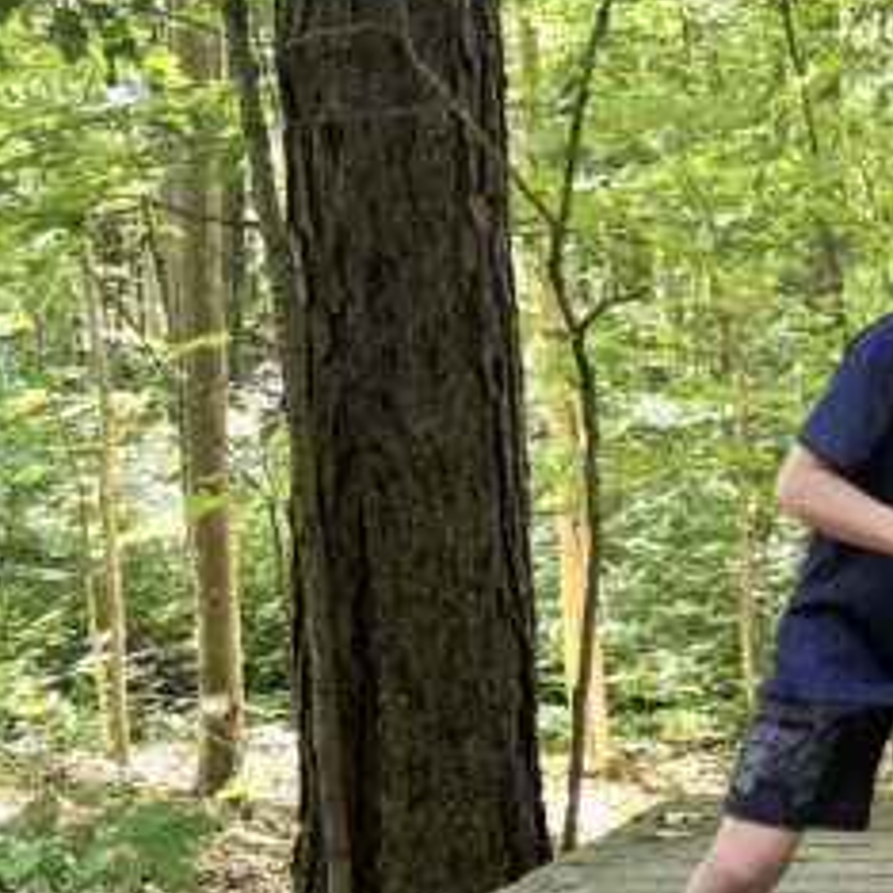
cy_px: 679
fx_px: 2714
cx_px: 1511
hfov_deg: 16.3
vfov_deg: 18.6
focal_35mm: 93
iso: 200
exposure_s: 1/121
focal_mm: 6.76
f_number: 1.78
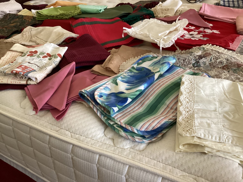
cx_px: 122
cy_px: 91
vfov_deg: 45.4
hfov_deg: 58.3
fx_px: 218
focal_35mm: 31
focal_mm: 3.3
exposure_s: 1/50
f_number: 2.4
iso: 320
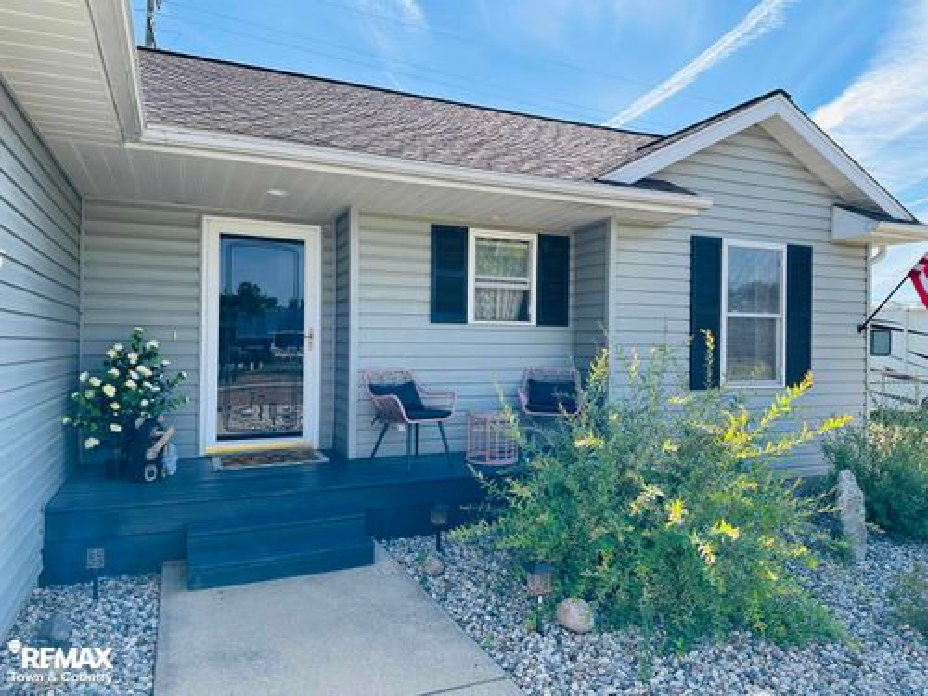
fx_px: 643
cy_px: 348
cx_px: 464
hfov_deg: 71.6
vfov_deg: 56.8
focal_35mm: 24
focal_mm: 6.86
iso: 80
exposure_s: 1/1321
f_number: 1.78
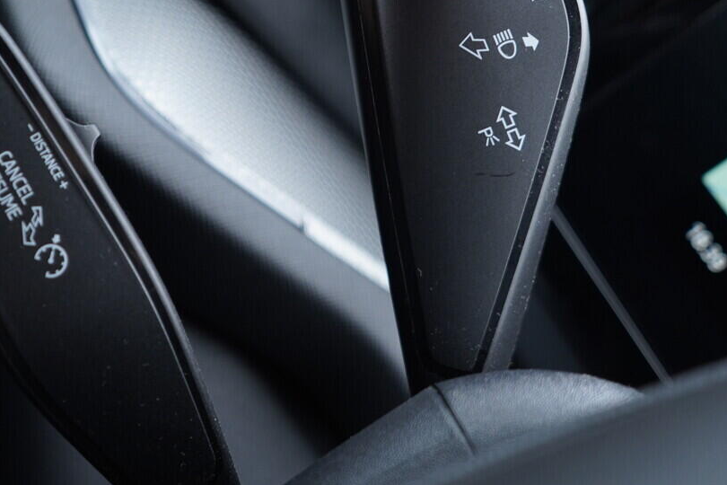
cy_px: 56
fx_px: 1292
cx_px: 242
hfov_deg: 31.2
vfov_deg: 20.8
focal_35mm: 64
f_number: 2.8
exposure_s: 1/40
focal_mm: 24
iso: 400
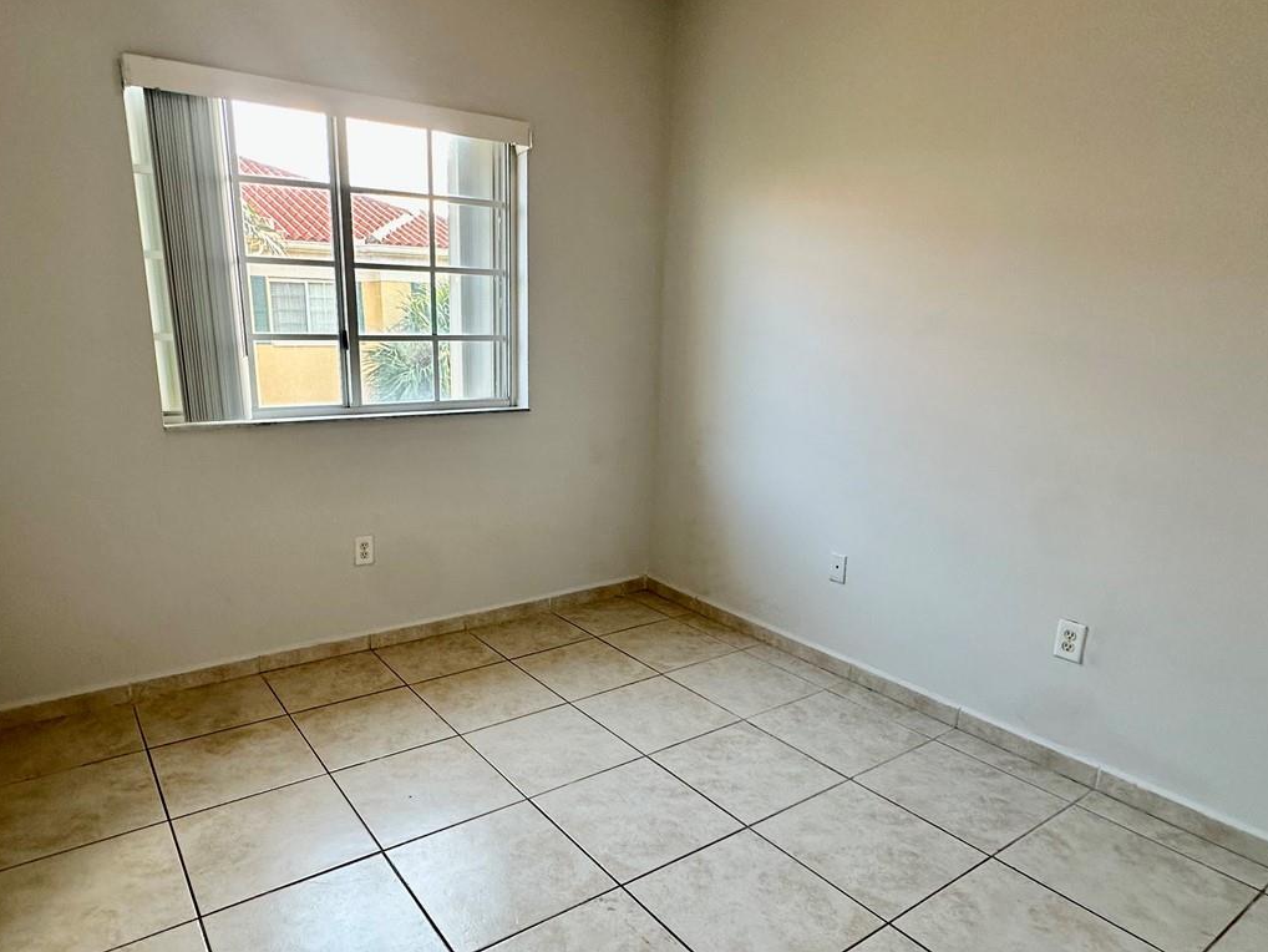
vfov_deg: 60.8
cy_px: 545
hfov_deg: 76.2
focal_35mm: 22
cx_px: 569
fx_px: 806
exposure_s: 1/120
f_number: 2.2
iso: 125
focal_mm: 2.22
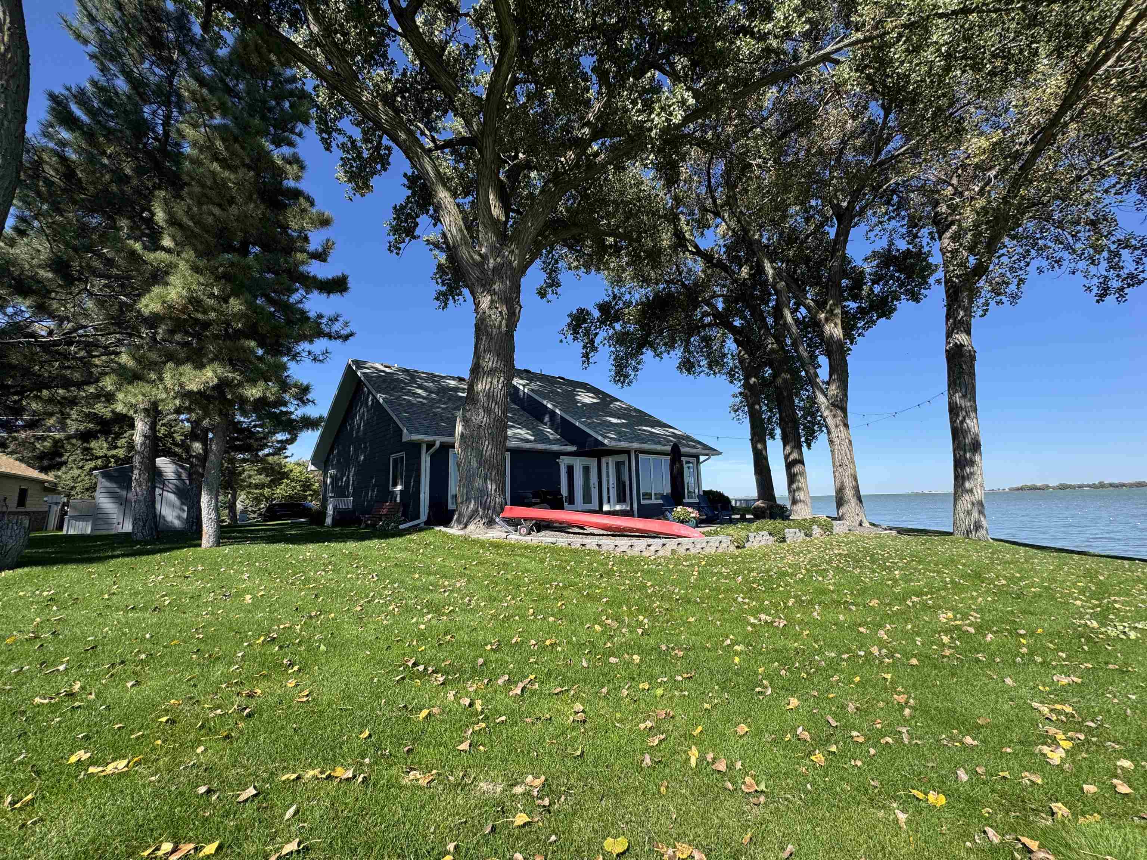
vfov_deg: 85.7
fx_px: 464
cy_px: 430
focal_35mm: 14
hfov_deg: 102.1
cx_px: 574
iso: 40
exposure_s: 1/1034
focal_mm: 2.22
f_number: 2.2
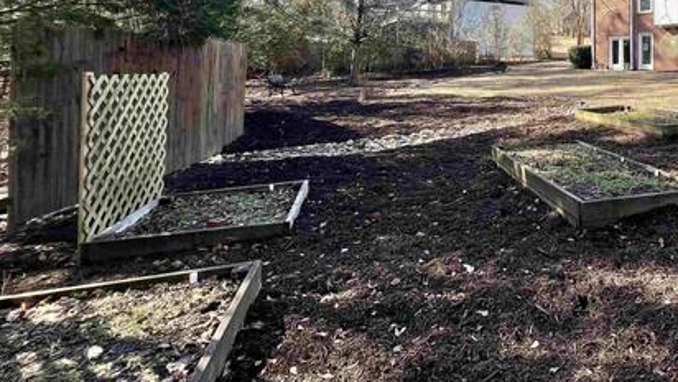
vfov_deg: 47.5
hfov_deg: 74.4
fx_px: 396
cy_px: 56
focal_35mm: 22
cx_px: 522
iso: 32
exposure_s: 1/408
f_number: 1.8
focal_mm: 1.57
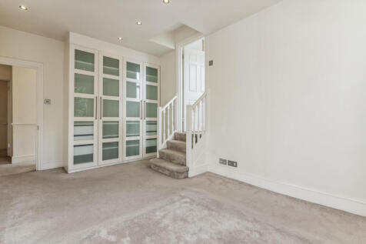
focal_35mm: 17
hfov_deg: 93.3
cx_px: 183
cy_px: 122
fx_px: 173
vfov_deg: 70.4
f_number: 11
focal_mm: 17
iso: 400
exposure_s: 1/60
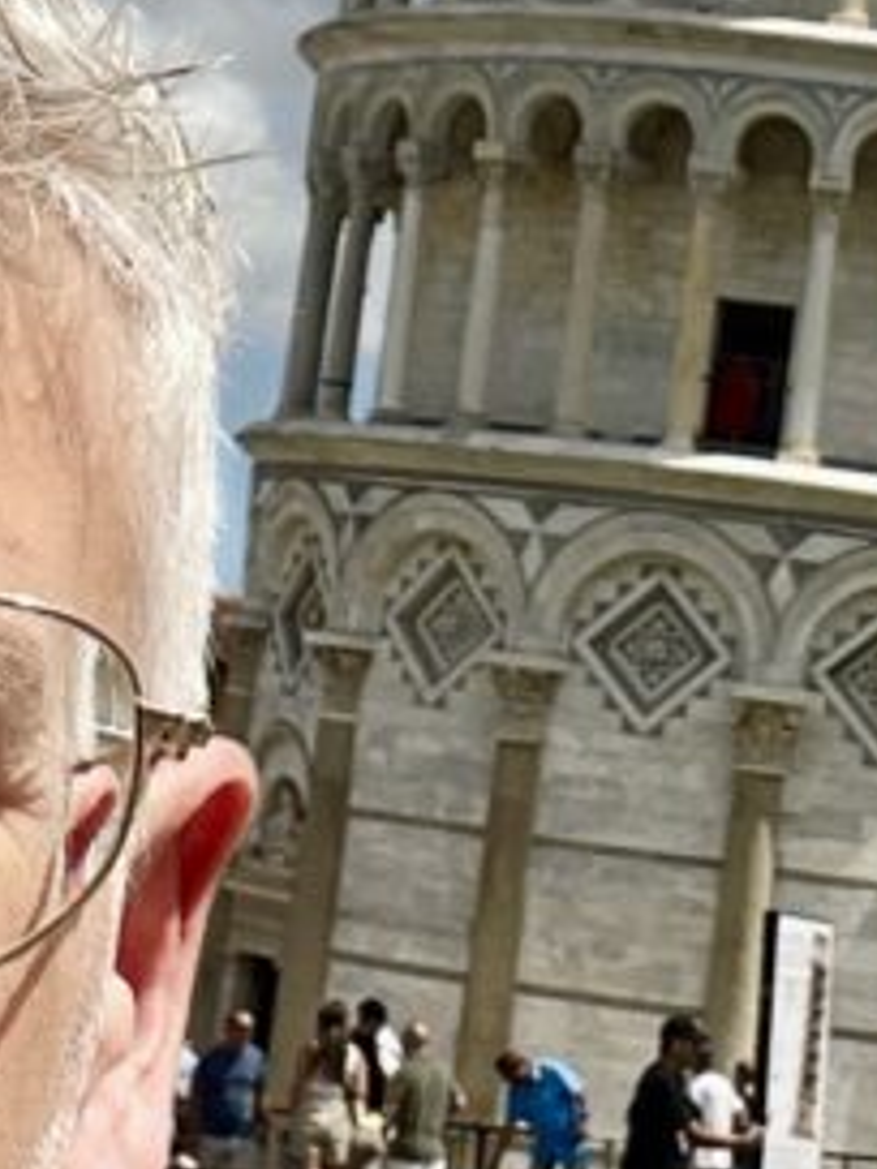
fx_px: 3817
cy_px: -198
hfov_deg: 13.1
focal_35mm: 113
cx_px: 524
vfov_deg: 16.7
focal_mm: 2.71
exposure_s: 1/2342
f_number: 2.2
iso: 32
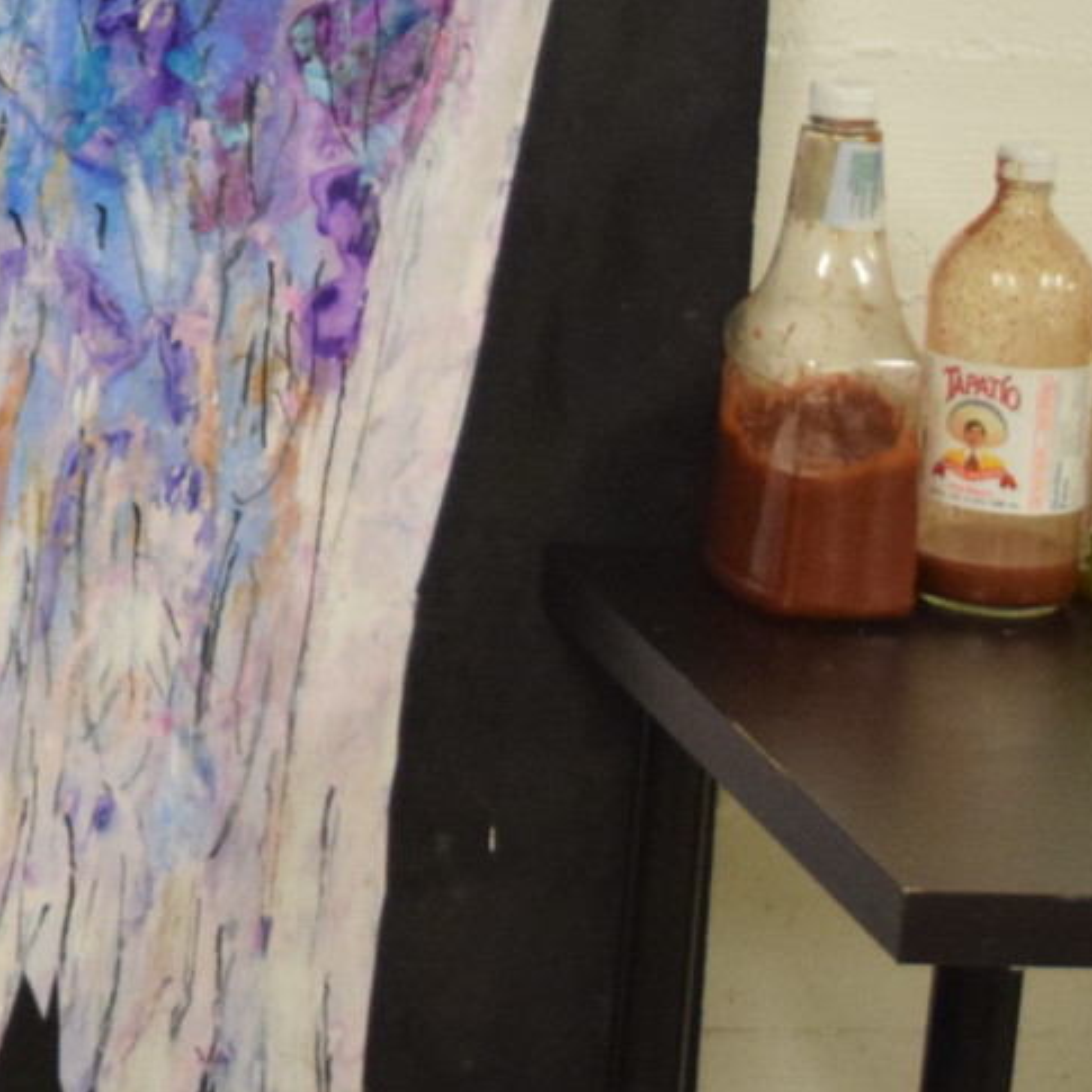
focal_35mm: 183
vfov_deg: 9.4
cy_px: -375
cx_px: -693
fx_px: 6531
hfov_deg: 9.2
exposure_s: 1/80
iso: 1600
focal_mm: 34
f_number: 4.5
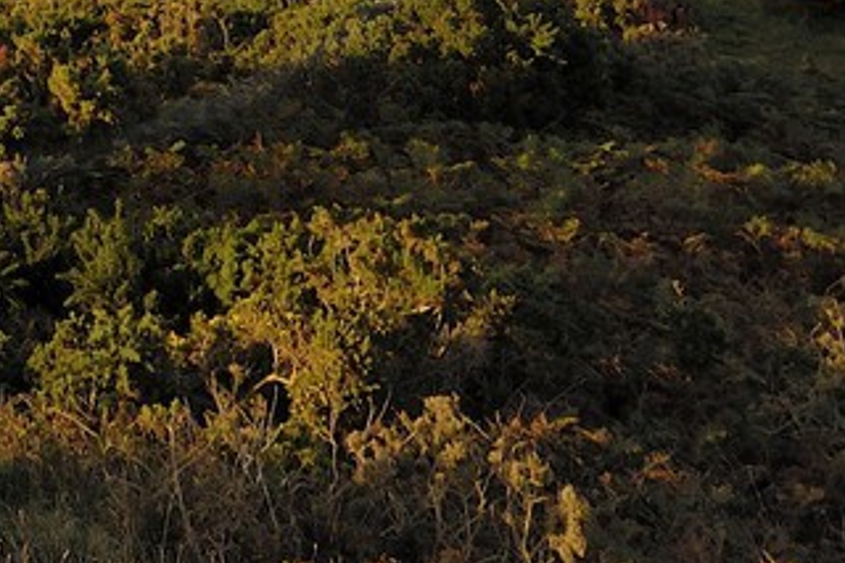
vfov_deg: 12.2
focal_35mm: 90
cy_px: -772
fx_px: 2111
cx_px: -211
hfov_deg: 20.9
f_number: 6.7
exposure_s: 1/125
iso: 100
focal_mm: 12
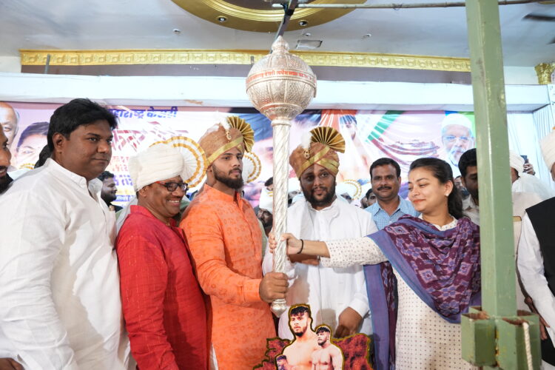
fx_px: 370
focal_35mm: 24
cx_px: 278
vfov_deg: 53.1
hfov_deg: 73.7
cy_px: 185
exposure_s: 1/160
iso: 3200
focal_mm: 24
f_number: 5
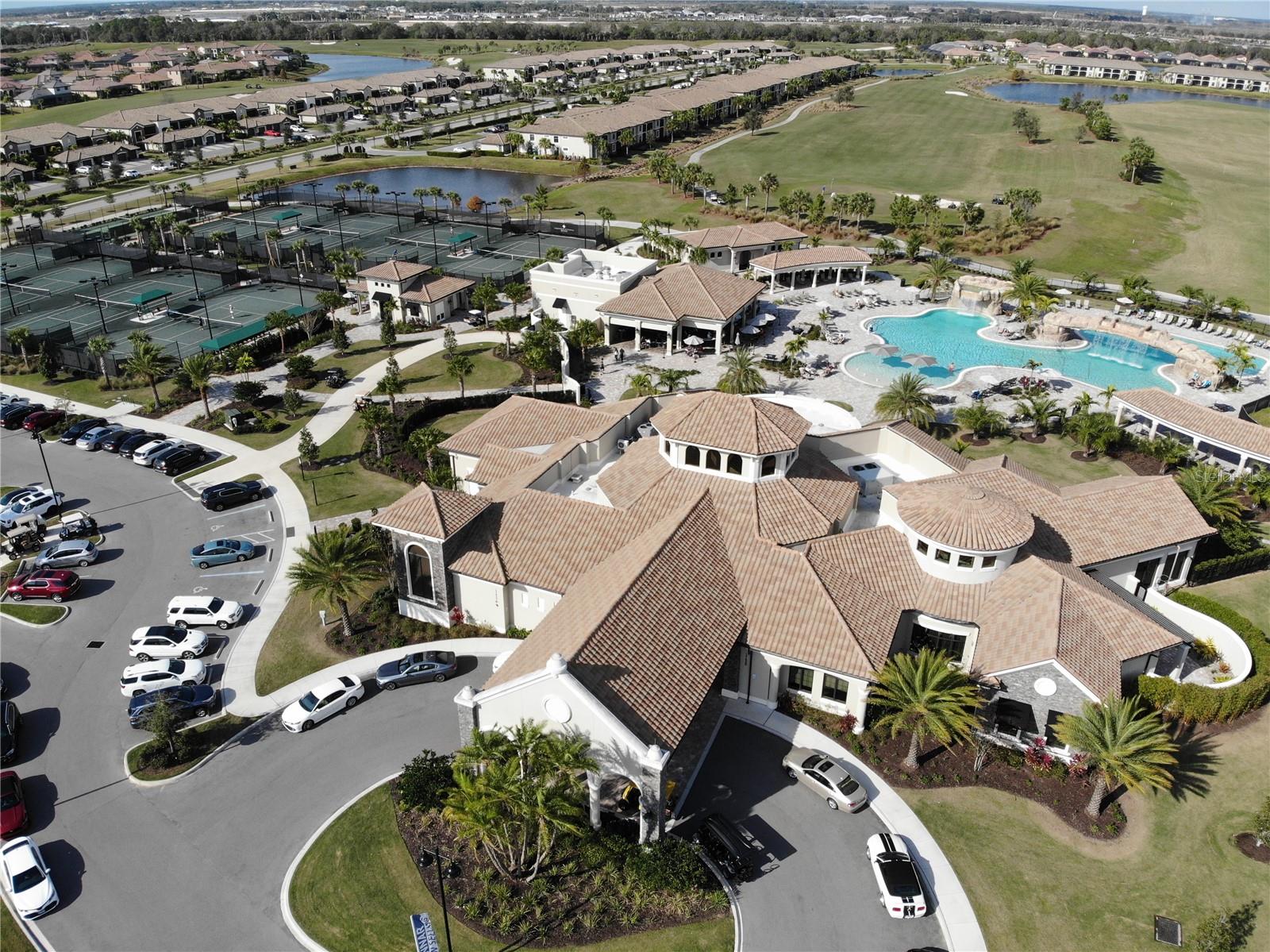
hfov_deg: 71.6
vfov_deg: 56.8
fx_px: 880
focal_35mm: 24
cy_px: 476
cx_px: 635
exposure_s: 1/1185
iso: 106
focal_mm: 4.5
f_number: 2.8
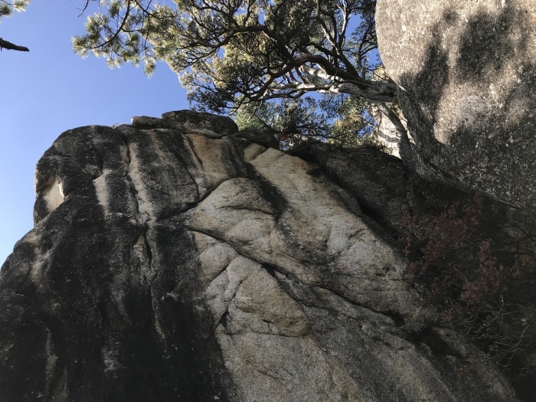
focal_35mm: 28
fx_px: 434
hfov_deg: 63.4
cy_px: 201
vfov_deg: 49.7
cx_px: 268
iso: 20
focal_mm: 3.99
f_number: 1.8
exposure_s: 1/560
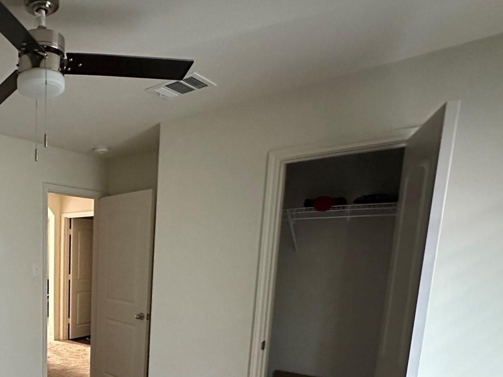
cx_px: 47
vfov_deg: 46.5
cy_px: 313
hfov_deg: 54.9
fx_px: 407
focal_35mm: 28
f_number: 2.2
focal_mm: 2.22
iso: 1600
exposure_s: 1/39
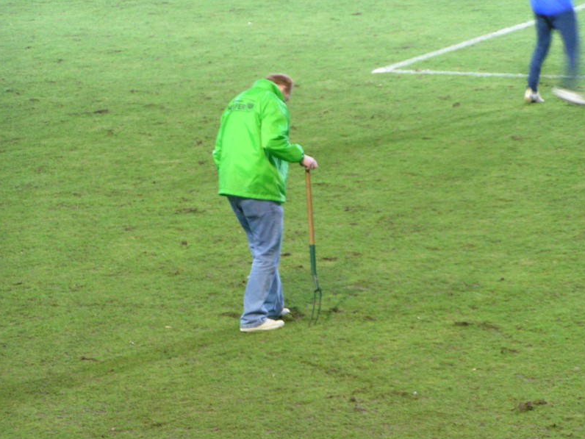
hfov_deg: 10.9
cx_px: 292
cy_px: 220
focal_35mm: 181
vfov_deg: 8.2
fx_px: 3059
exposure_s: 1/13
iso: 200
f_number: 3.5
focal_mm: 27.5
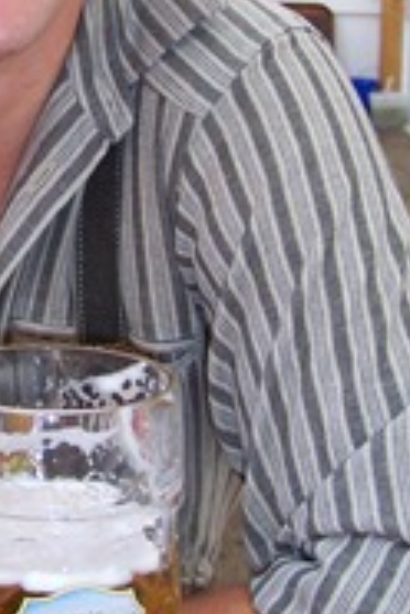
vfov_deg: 22.6
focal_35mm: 89
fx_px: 1520
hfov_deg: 15.0
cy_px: 124
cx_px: -36
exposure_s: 1/90
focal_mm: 5.6
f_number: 2.7
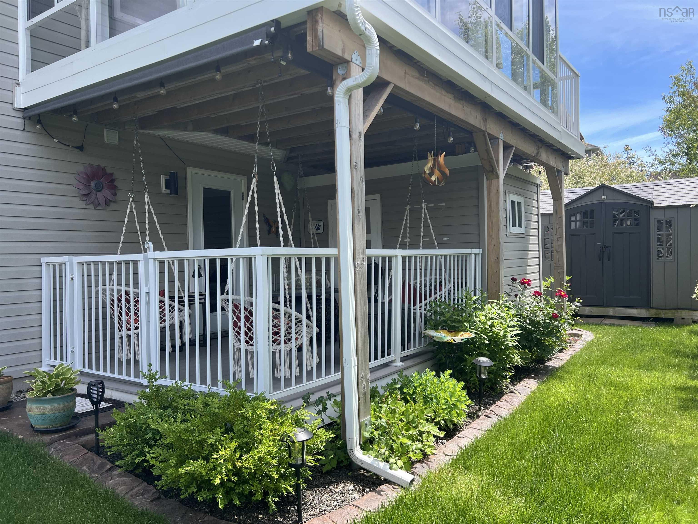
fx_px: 524
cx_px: 349
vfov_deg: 53.1
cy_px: 262
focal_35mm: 26
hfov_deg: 67.3
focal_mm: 5.7
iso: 50
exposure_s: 1/1135
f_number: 1.5
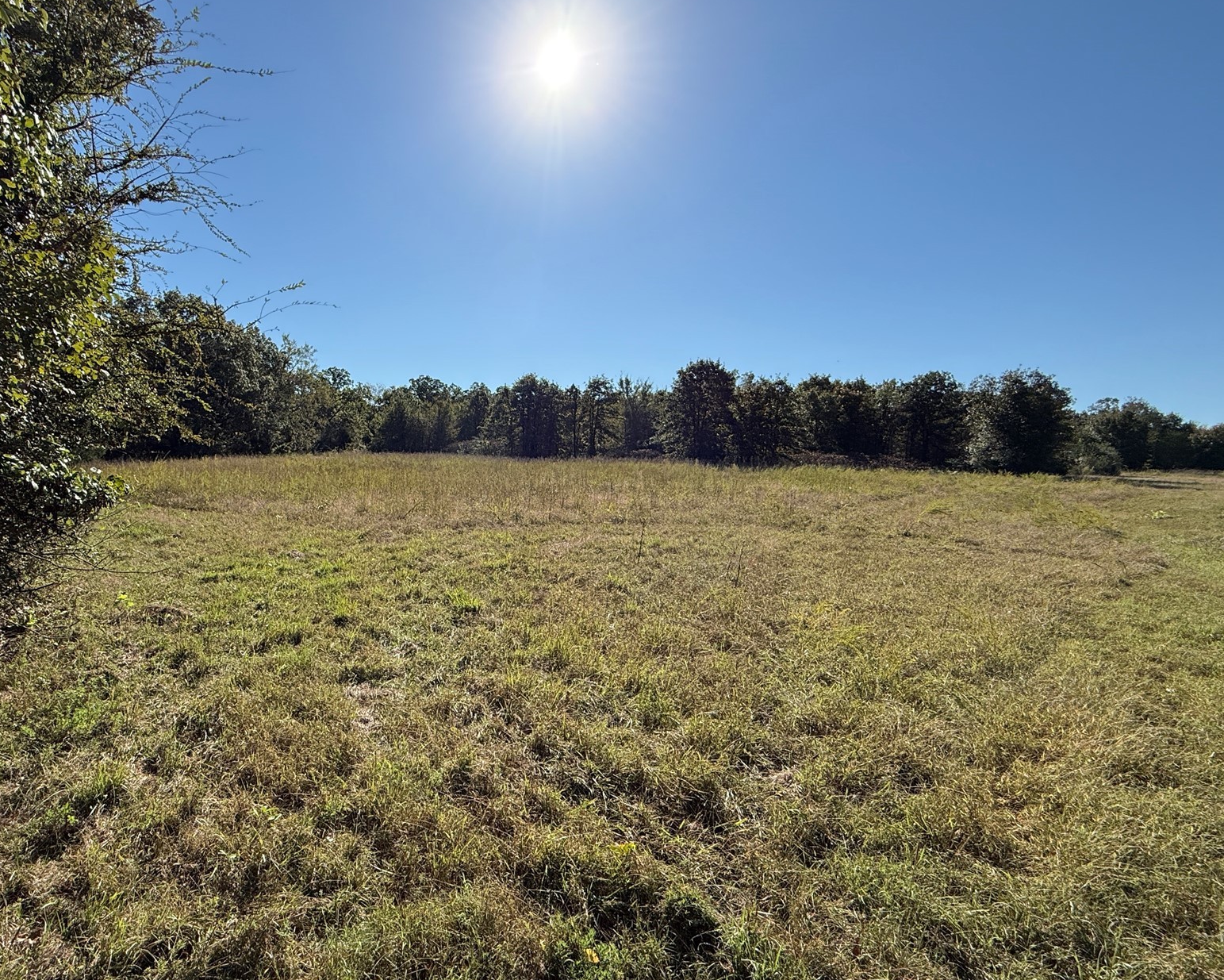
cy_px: 497
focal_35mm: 17
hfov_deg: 88.1
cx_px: 469
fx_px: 616
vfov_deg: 77.0
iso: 50
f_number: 2.2
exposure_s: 1/2611
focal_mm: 2.22
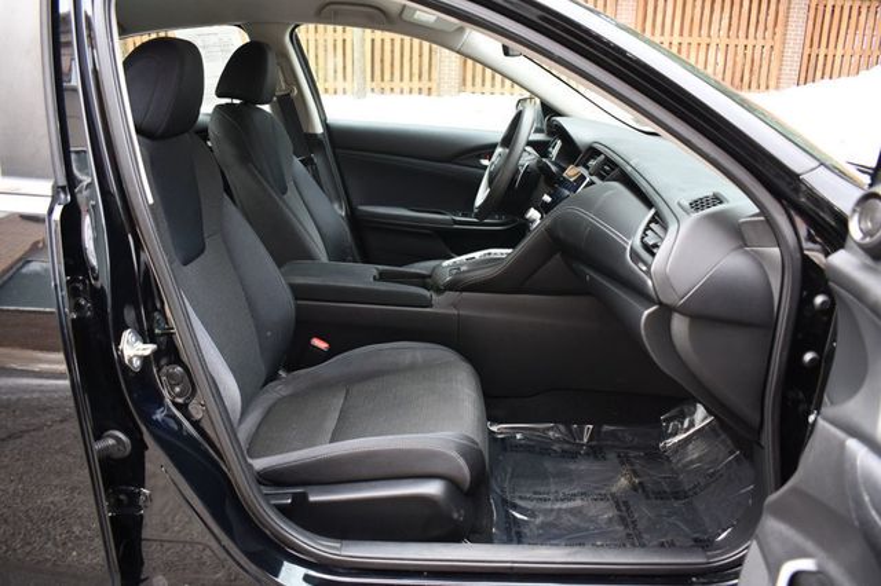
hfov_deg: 67.4
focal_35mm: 27
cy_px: 293
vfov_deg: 47.9
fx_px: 660
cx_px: 440
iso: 560
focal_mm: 18
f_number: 3.5
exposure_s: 1/250
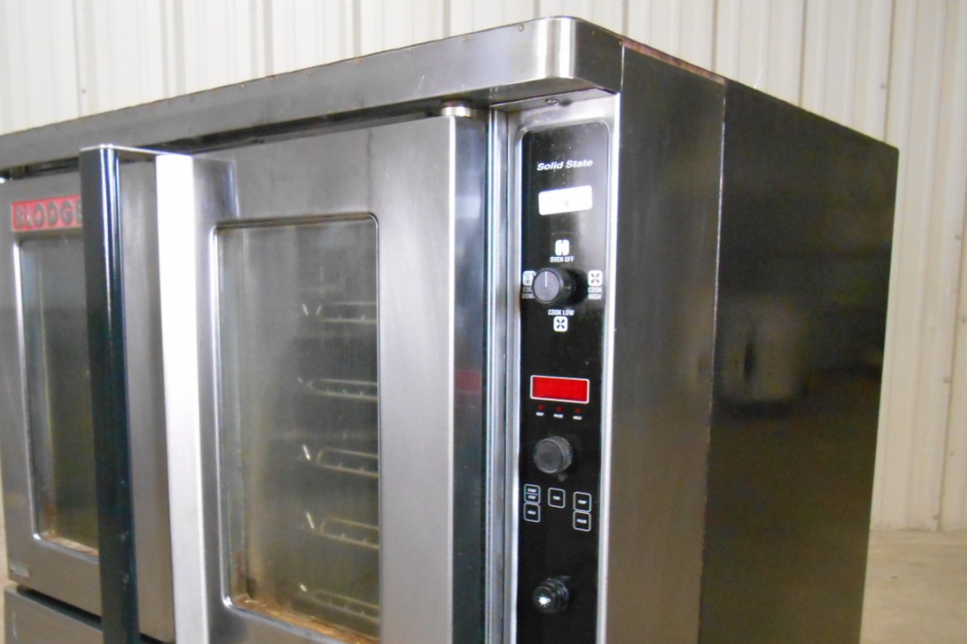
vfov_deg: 37.3
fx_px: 940
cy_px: 444
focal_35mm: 35
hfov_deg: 54.2
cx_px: 414
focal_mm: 4.7
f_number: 3.4
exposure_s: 1/15
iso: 800
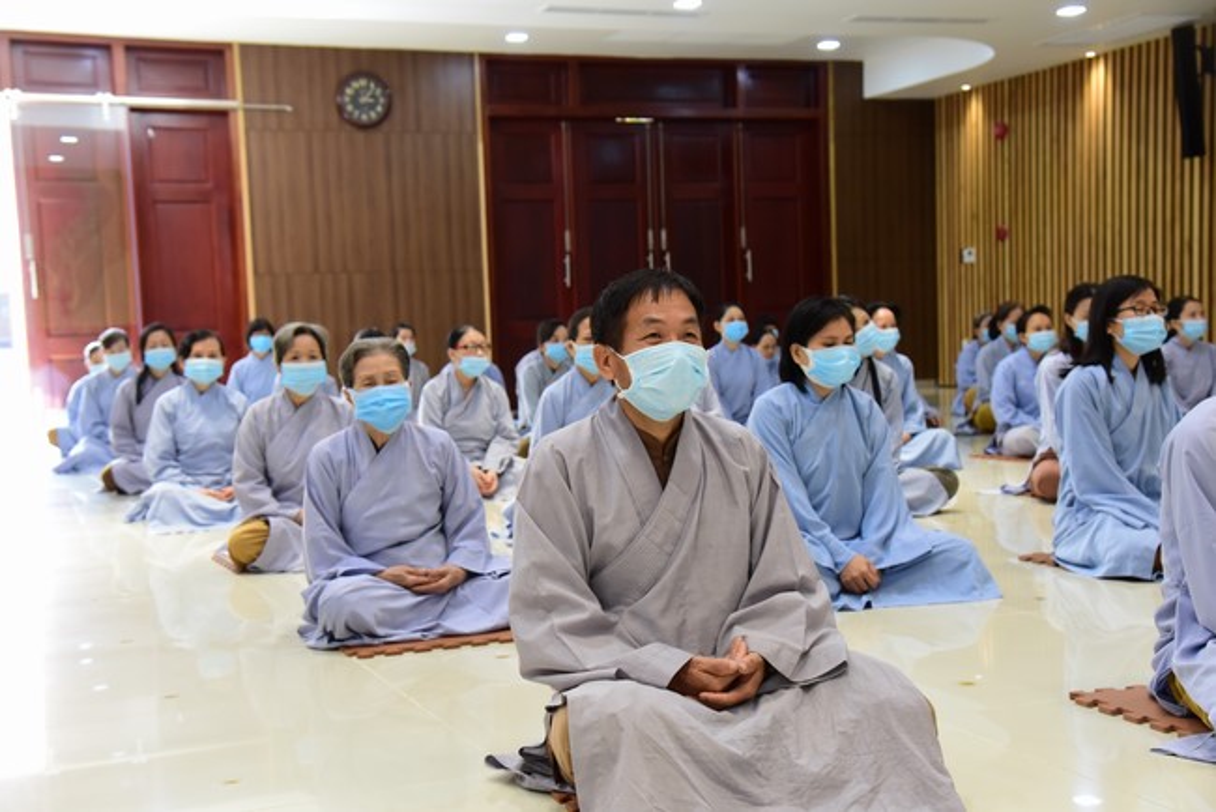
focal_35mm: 50
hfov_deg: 39.6
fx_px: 1690
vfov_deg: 27.0
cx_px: 608
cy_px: 406
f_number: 5.6
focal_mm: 50
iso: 2500
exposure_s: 1/100
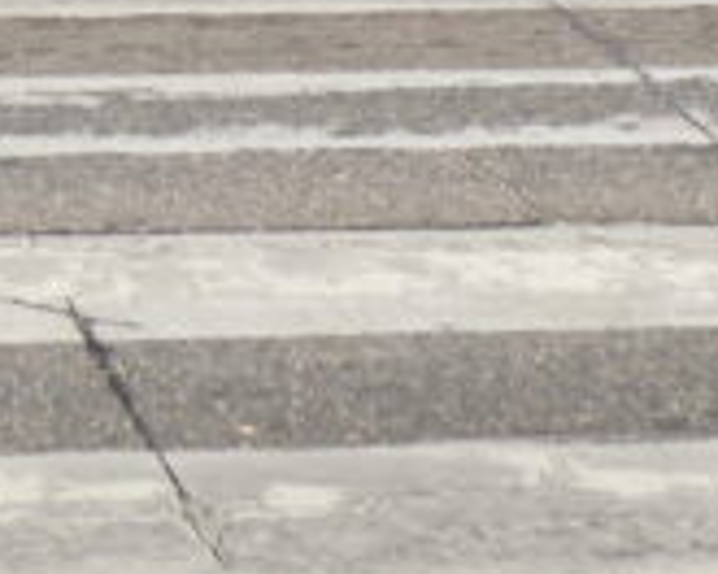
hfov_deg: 7.7
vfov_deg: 6.0
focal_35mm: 250
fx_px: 5313
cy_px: -737
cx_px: 117
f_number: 5
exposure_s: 1/1000
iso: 100
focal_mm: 43
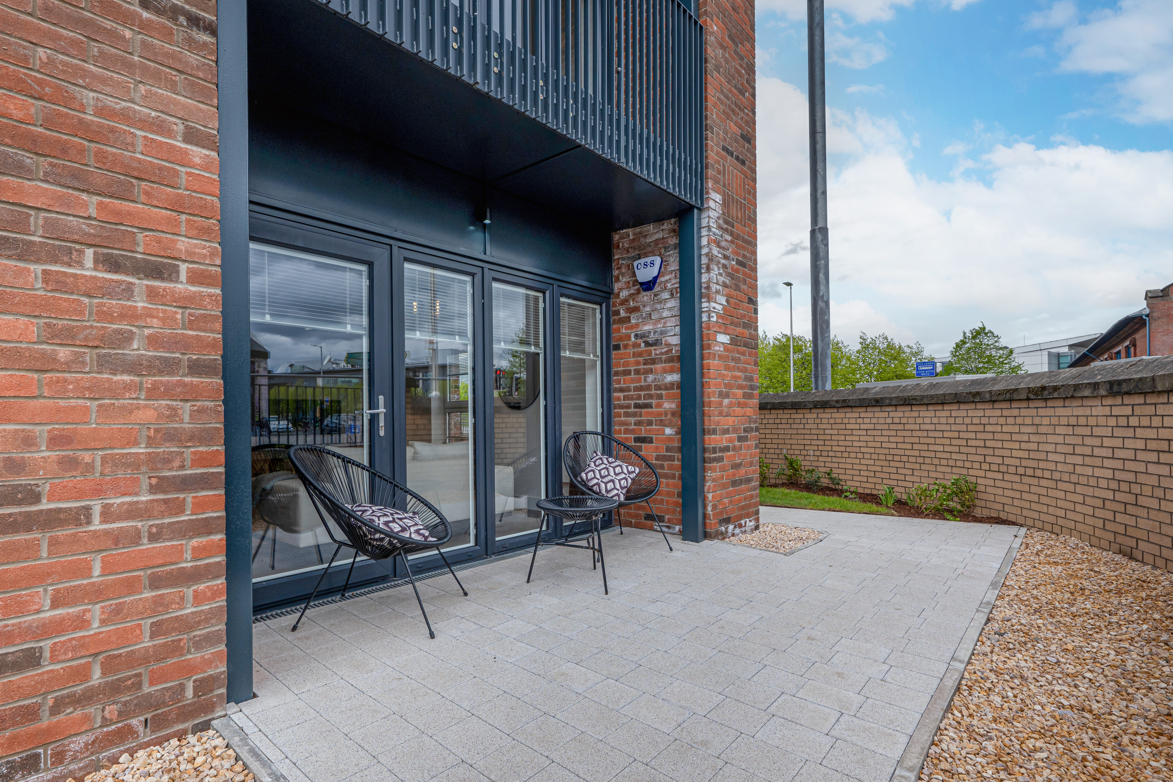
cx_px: 586
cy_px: 391
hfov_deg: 96.7
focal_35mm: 16
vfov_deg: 73.7
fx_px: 521
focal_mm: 16
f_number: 8
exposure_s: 1/400
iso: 400
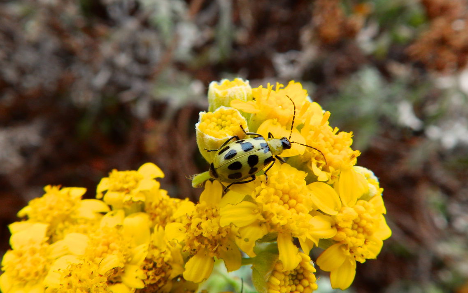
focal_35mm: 34
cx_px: 234
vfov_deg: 37.3
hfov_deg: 56.7
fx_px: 434
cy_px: 145
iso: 80
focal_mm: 5.7
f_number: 4
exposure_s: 1/125
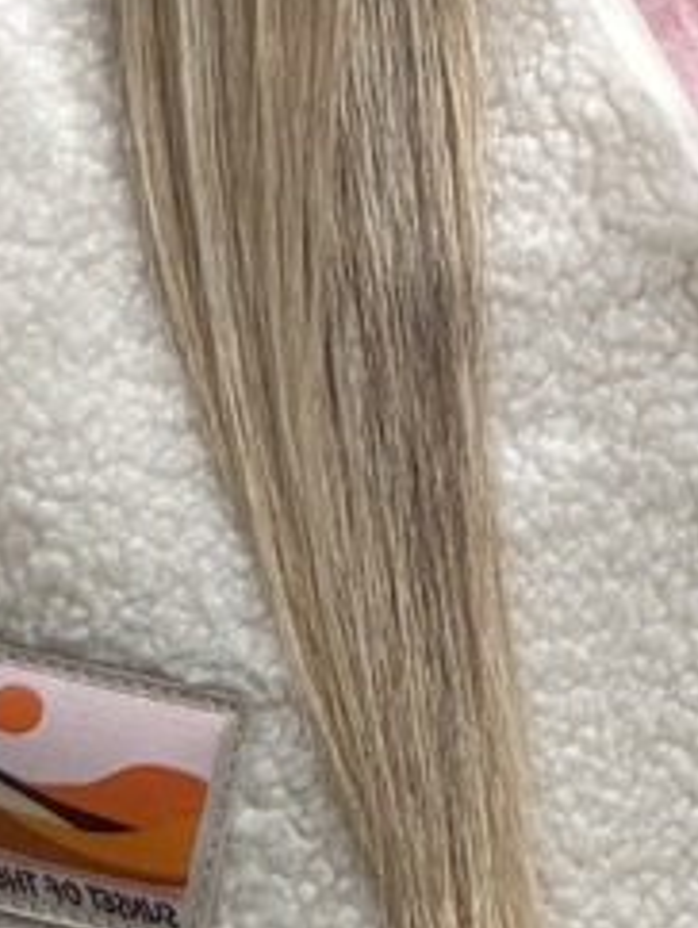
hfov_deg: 2.5
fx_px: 15808
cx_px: 792
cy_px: 1649
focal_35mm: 589
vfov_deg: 3.3
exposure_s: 1/100
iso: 125
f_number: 2.8
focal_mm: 16.89
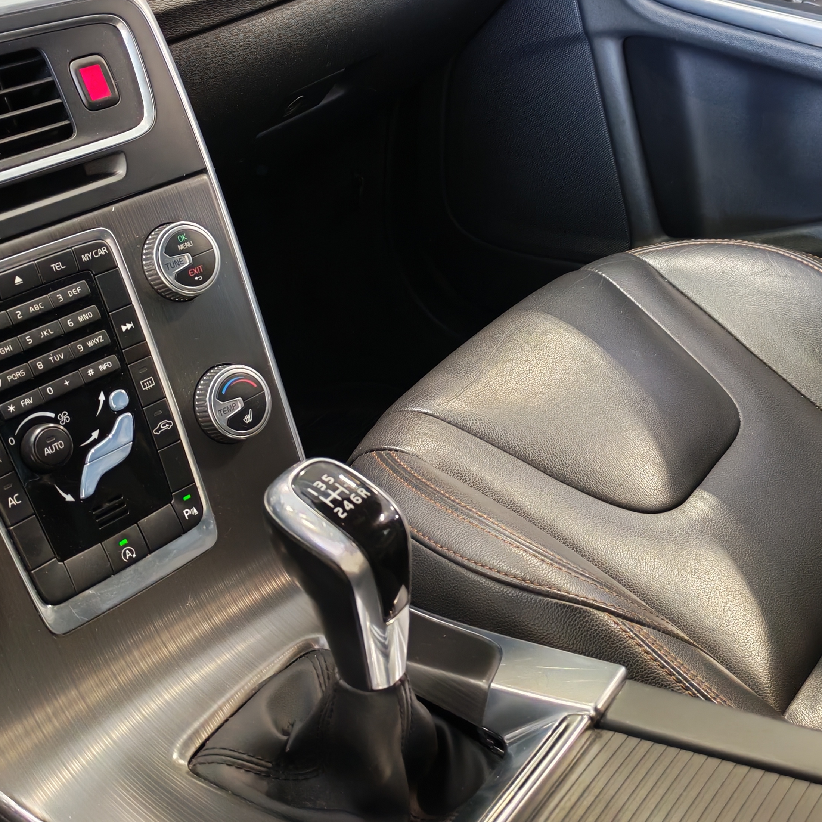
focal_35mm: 51
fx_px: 1370
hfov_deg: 33.4
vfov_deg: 33.1
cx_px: 403
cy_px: 272
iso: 1000
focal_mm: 6.12
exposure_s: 1/50
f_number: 1.9
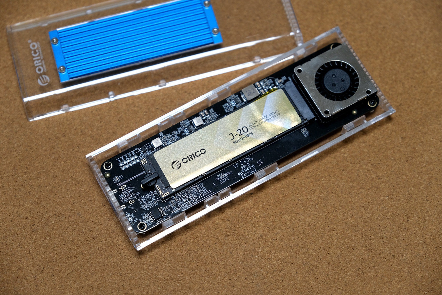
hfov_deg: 24.5
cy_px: 148
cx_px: 221
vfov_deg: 16.5
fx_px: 1019
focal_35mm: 83
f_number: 3.2
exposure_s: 1/120
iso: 640
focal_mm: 55
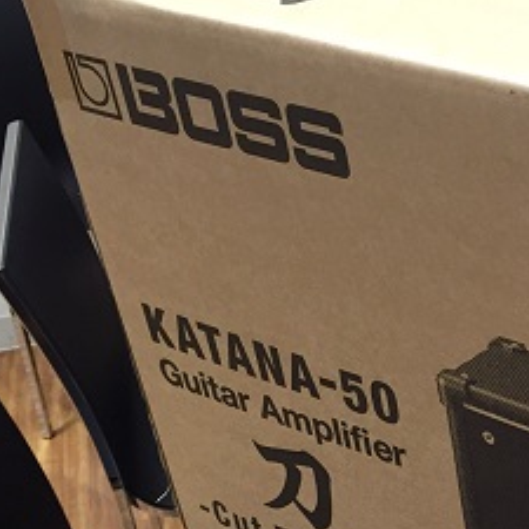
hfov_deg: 21.3
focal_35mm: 73
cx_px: 701
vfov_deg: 23.2
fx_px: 1262
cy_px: 447
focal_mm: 4.15
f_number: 2.2
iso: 50
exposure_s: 1/30
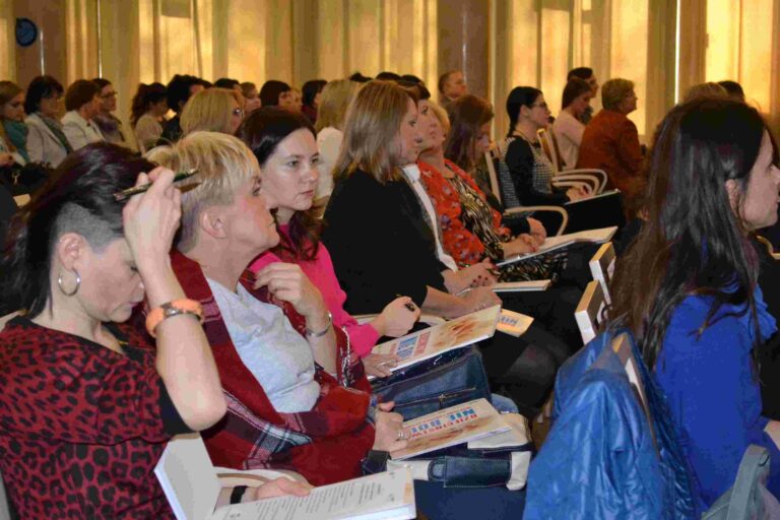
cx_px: 390
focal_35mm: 69
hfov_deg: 29.2
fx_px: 1495
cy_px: 260
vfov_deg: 19.7
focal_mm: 46
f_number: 5.3
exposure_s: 1/60
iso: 3200
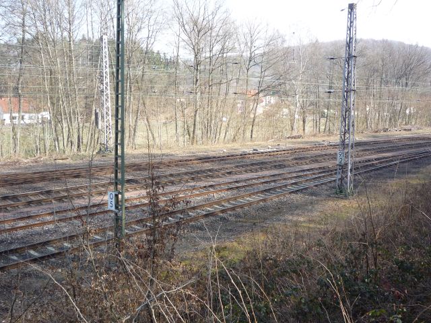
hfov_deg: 49.0
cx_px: 216
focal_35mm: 38
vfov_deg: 37.7
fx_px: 473
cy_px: 162
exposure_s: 1/125
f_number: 4
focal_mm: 5.2
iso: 100
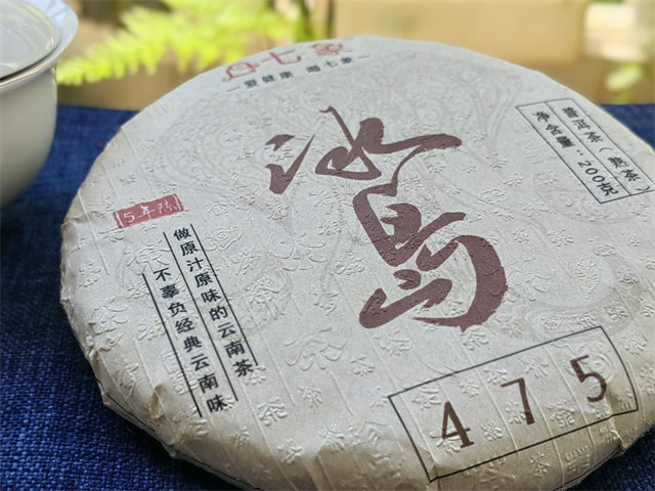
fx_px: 1022
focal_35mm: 54
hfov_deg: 35.5
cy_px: 246
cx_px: 328
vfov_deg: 27.0
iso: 50
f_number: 4
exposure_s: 1/765
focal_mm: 5.54
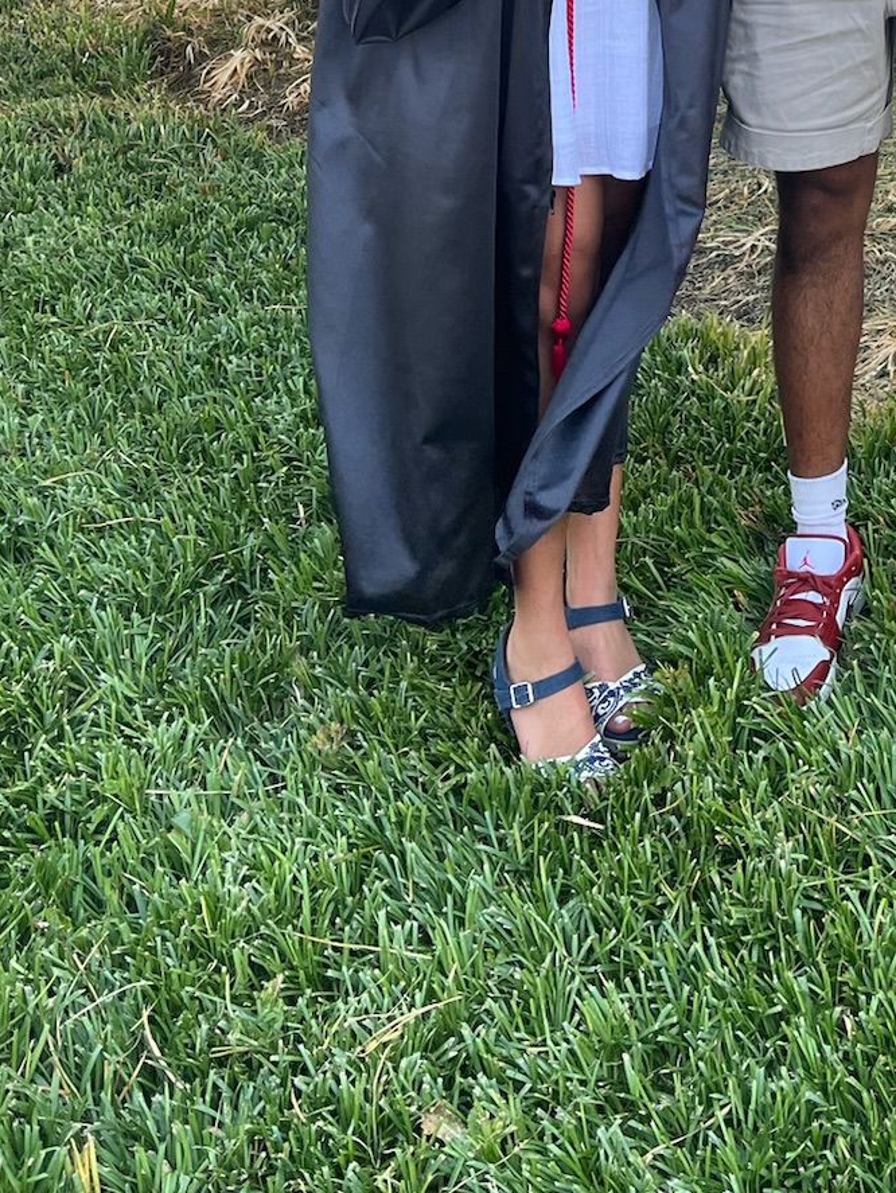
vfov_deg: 29.1
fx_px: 2069
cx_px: 939
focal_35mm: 60
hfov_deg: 23.2
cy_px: -120
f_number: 1.6
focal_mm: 5.1
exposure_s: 1/639
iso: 50
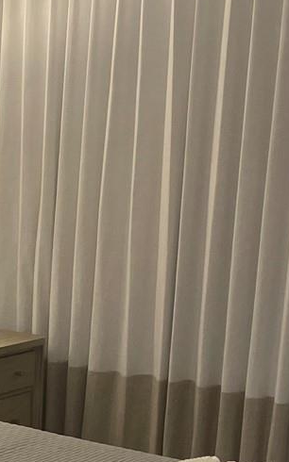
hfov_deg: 14.1
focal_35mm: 90
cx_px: -48
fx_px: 1135
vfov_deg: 22.9
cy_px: 324
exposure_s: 1/60
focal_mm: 4.2
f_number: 1.6
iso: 400
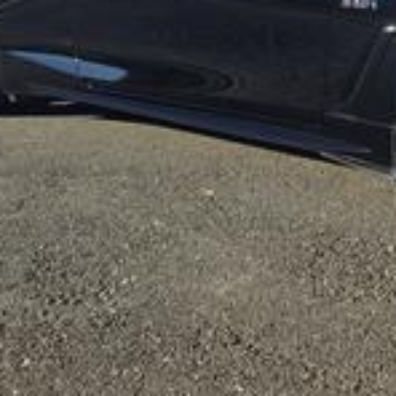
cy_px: 102
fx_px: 893
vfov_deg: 24.7
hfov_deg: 24.5
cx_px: 334
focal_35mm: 69
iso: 80
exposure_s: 1/3067
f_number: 1.7
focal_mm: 6.3
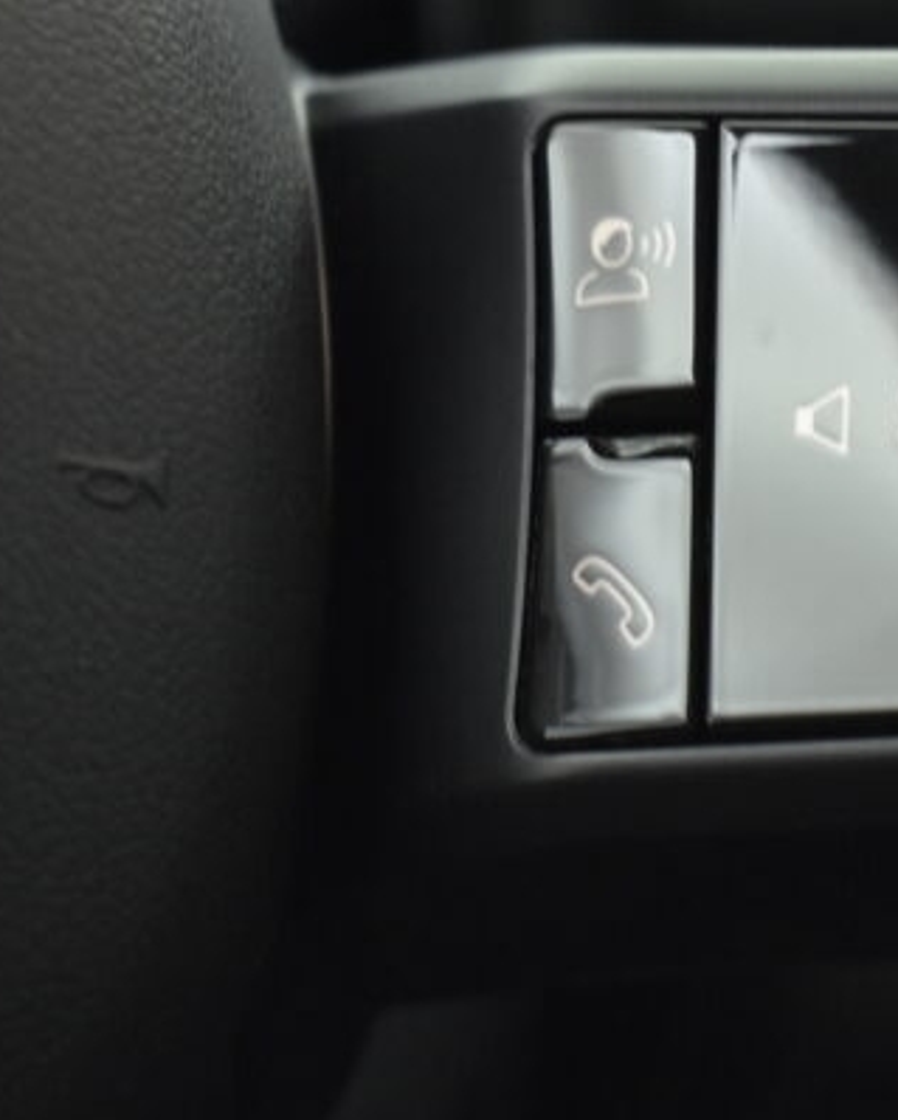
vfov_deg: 17.1
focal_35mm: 112
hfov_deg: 13.7
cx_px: 769
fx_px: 3723
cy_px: 554
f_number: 4.2
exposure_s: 1/50
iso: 1600
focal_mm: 31
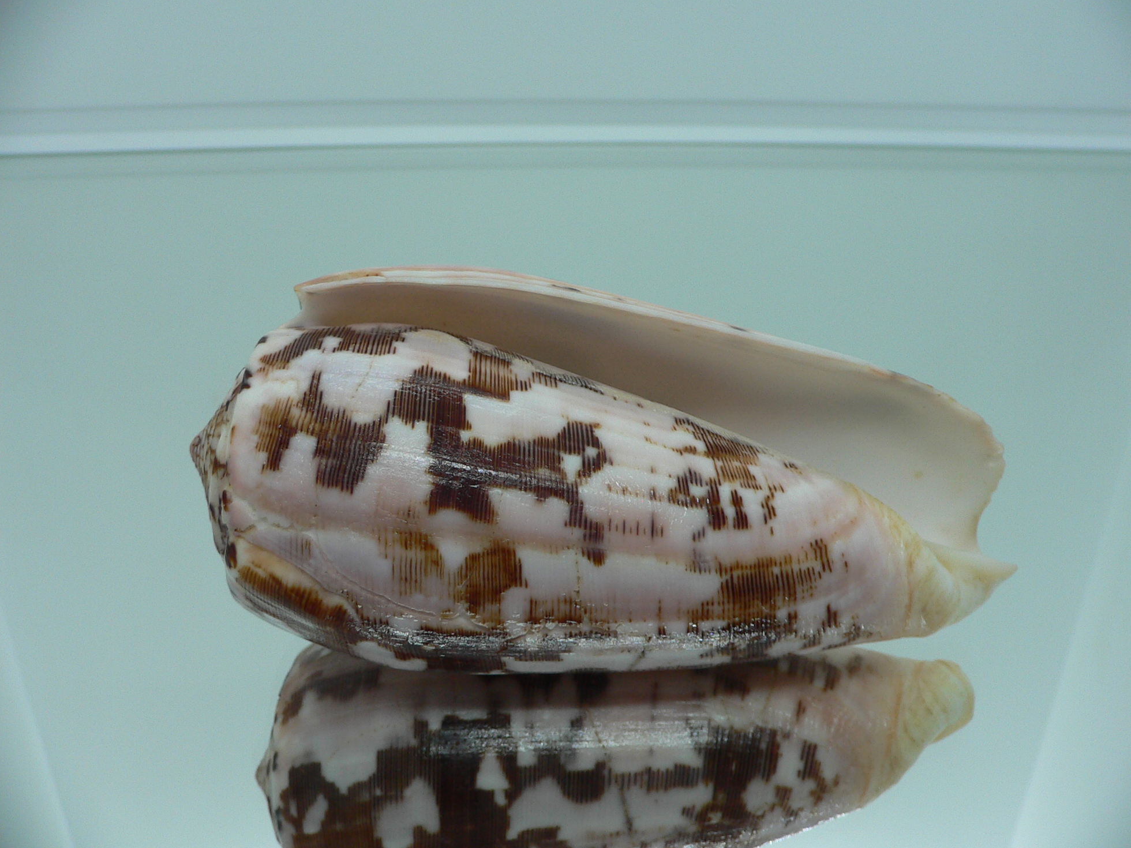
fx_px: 1176
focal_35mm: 36
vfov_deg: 39.7
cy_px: 415
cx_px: 577
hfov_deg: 51.4
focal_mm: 4.6
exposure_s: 1/60
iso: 80
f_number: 2.8
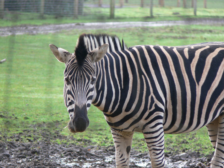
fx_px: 2718
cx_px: 112
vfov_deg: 3.5
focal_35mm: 420
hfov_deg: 4.7
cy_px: 84
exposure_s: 1/80
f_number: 4
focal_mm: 88.8
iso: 80
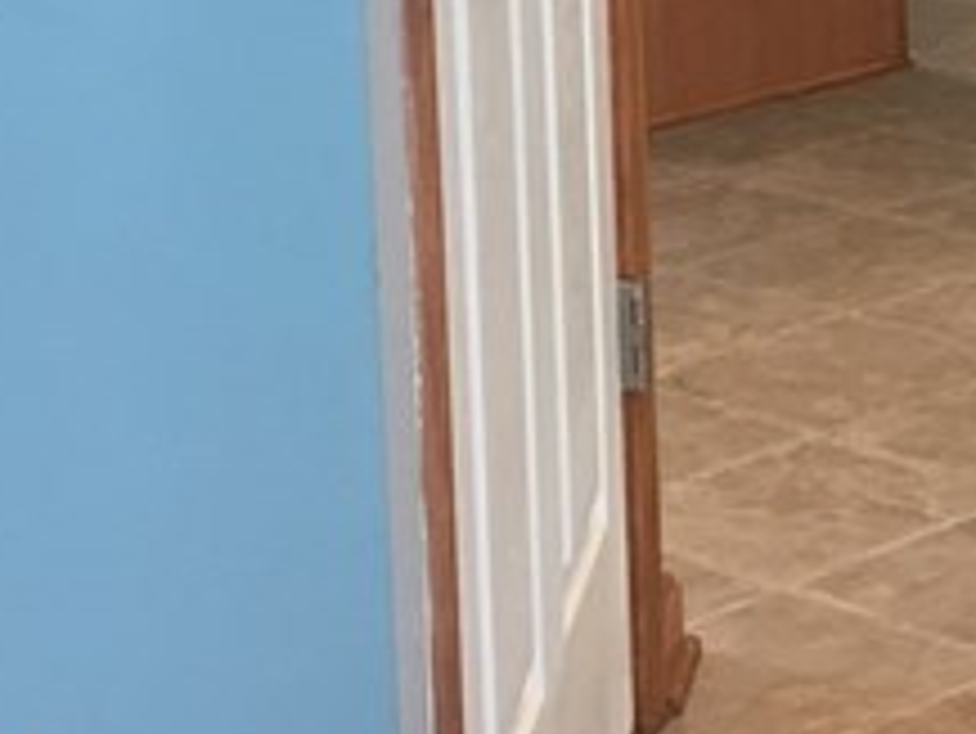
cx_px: 1552
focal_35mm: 137
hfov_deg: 13.4
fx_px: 3865
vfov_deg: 10.5
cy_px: -360
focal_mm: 4.15
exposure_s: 1/30
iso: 80
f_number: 2.2
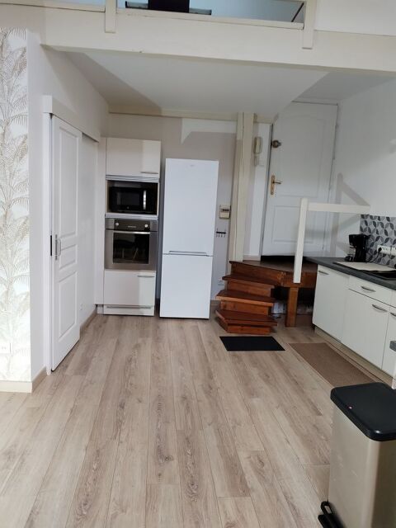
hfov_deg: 48.2
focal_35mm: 29
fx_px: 442
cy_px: 264
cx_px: 198
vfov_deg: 61.7
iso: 485
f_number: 1.8
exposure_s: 1/60
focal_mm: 4.75
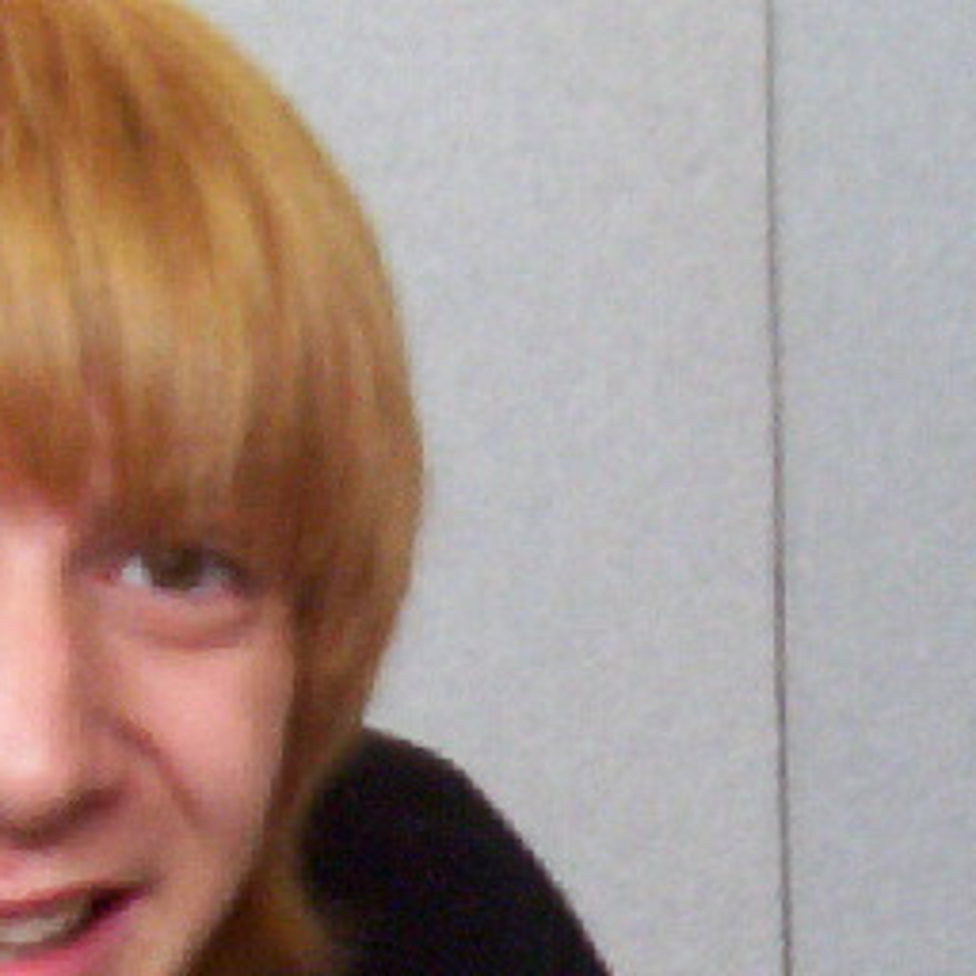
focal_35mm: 147
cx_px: 759
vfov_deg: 11.6
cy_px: 1266
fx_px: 4689
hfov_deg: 11.8
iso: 140
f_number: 2.76
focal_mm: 5.54
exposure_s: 1/34.4
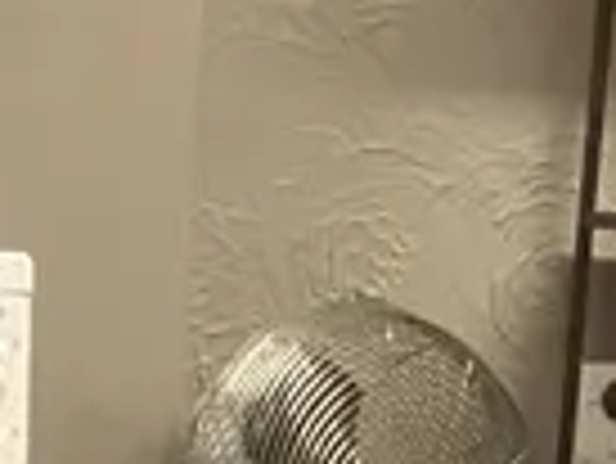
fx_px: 3722
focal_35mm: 209
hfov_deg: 9.5
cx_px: 265
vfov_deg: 5.5
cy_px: 2266
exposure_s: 1/50
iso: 200
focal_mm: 3.99
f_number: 1.8
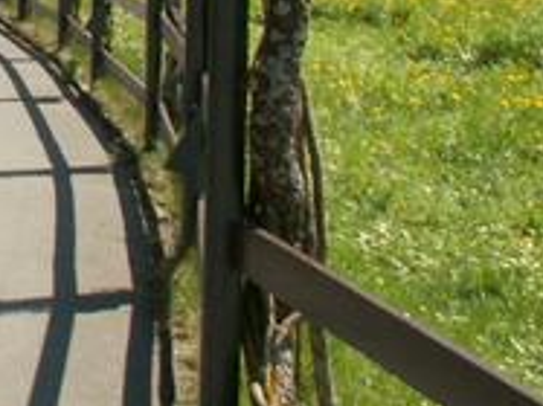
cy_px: -218
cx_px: -337
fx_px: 1881
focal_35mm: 120
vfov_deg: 11.8
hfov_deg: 14.9
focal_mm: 5.86
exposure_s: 1/160
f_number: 5.6
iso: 50
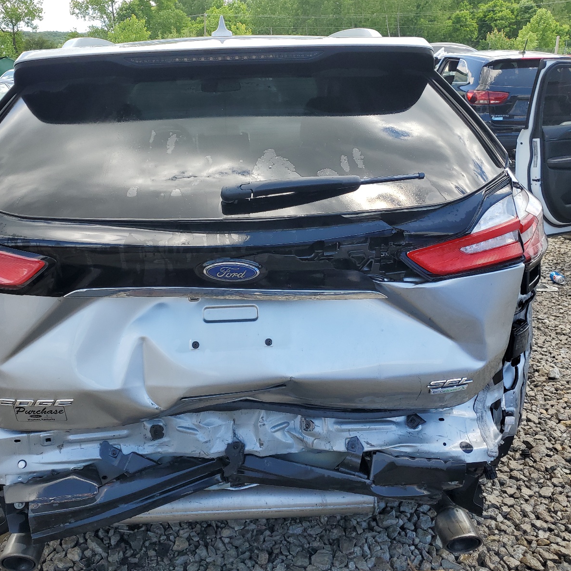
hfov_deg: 52.2
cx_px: 227
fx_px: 579
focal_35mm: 31
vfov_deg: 52.5
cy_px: 288
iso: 50
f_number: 1.5
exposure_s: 1/833
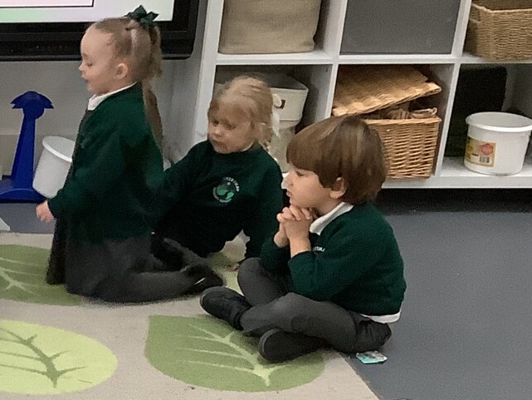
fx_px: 1522
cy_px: 409
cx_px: -207
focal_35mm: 99
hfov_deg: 18.2
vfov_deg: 14.7
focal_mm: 3.3
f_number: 2.4
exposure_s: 1/60
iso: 200
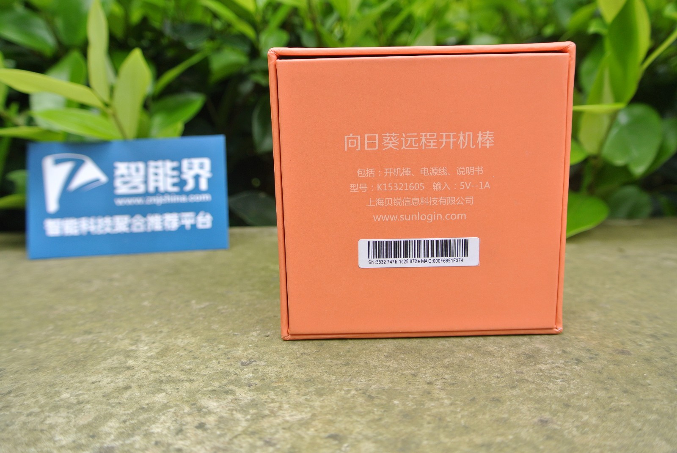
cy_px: 226
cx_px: 338
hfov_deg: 60.2
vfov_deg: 42.4
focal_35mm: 31
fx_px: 584
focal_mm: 11.8
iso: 100
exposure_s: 1/125
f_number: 3.8
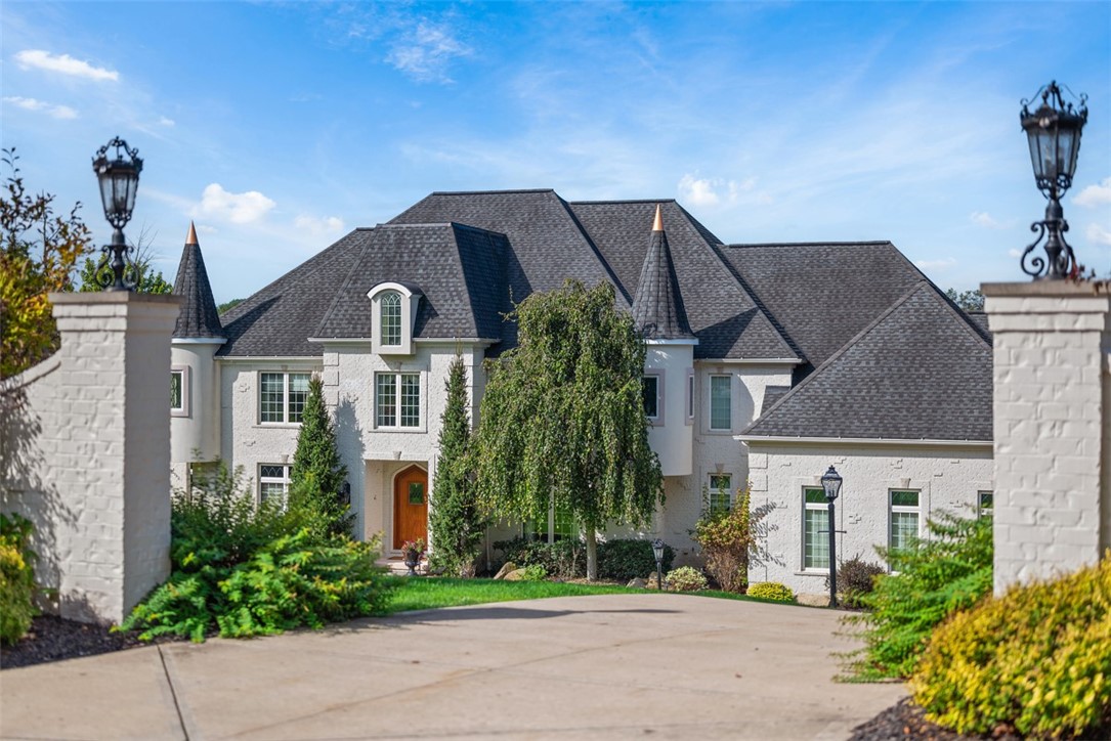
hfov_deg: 39.6
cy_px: 370
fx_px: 1543
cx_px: 556
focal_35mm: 50
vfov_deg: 27.0
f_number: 1.8
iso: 400
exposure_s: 1/8000
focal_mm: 50
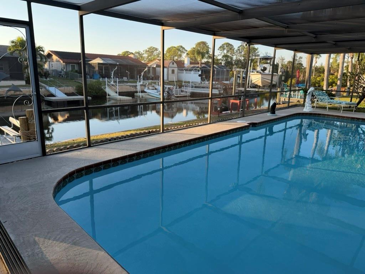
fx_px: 253
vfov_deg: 56.8
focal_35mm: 24
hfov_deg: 71.6
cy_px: 137
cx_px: 182
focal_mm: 6.76
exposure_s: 1/728
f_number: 1.78
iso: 100
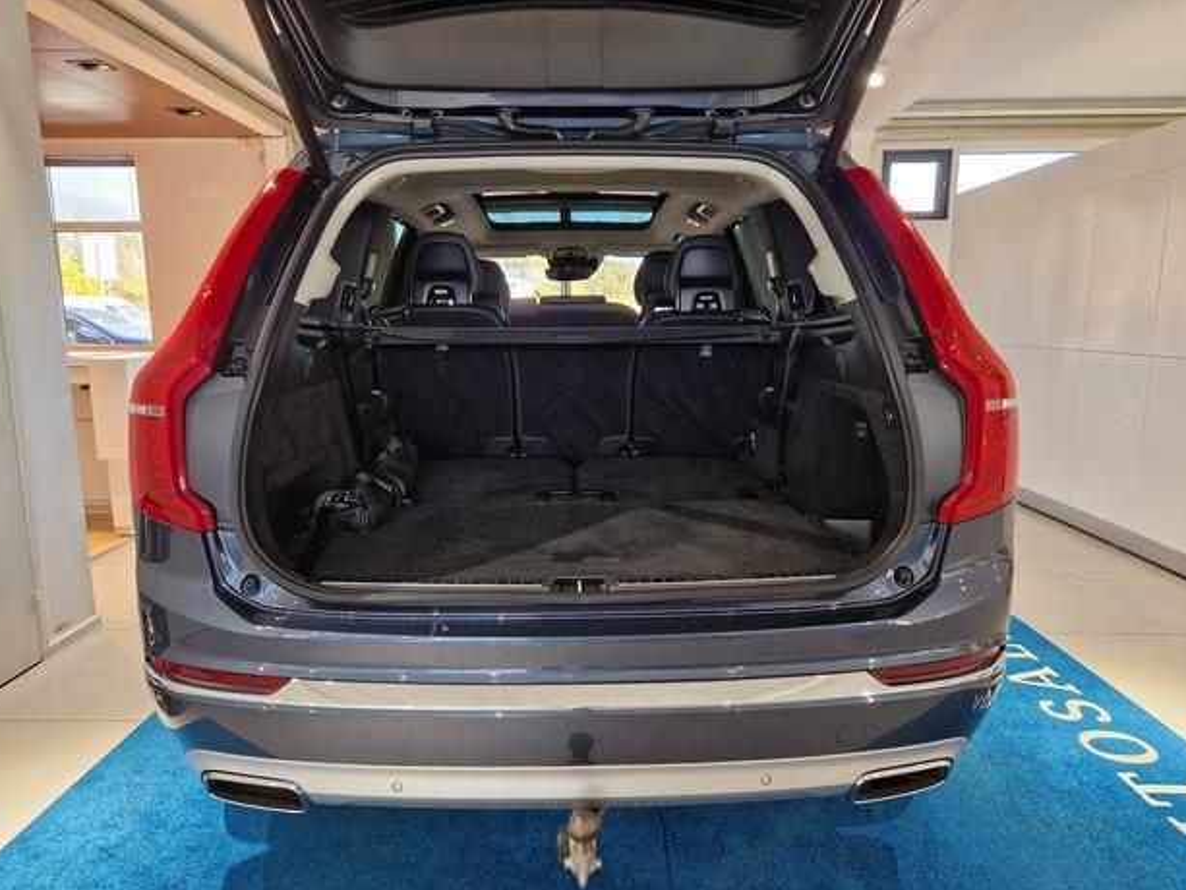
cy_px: 460
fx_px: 822
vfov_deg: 56.8
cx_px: 588
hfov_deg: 71.6
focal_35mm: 24
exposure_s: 1/100
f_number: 1.8
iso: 125
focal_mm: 5.4
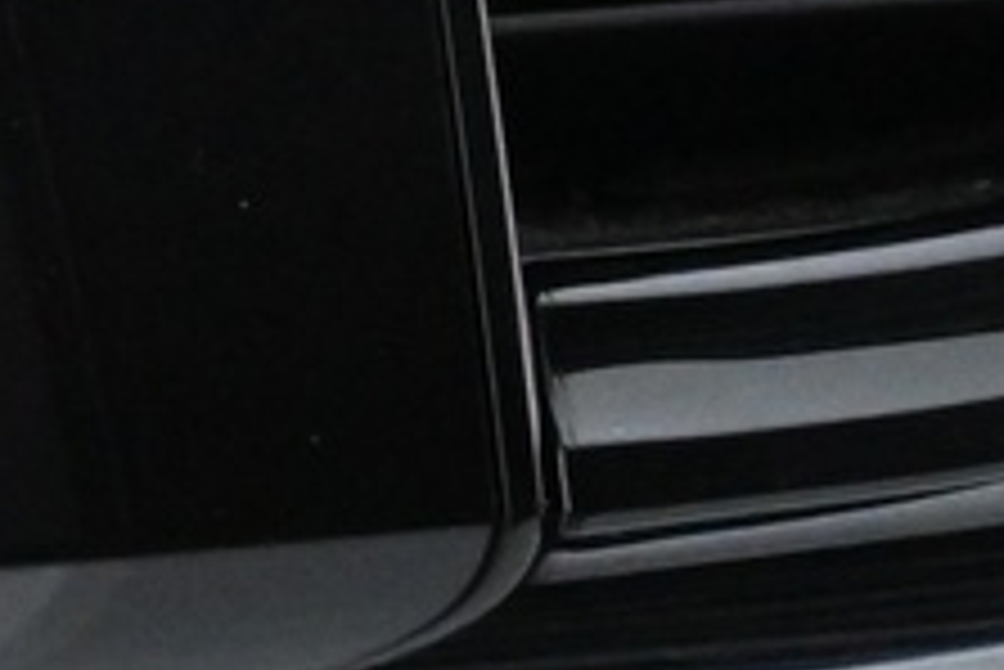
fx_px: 7283
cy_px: -157
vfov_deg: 5.2
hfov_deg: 7.2
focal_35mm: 261
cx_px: -1738
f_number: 4.2
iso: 4000
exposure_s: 1/40
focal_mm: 24
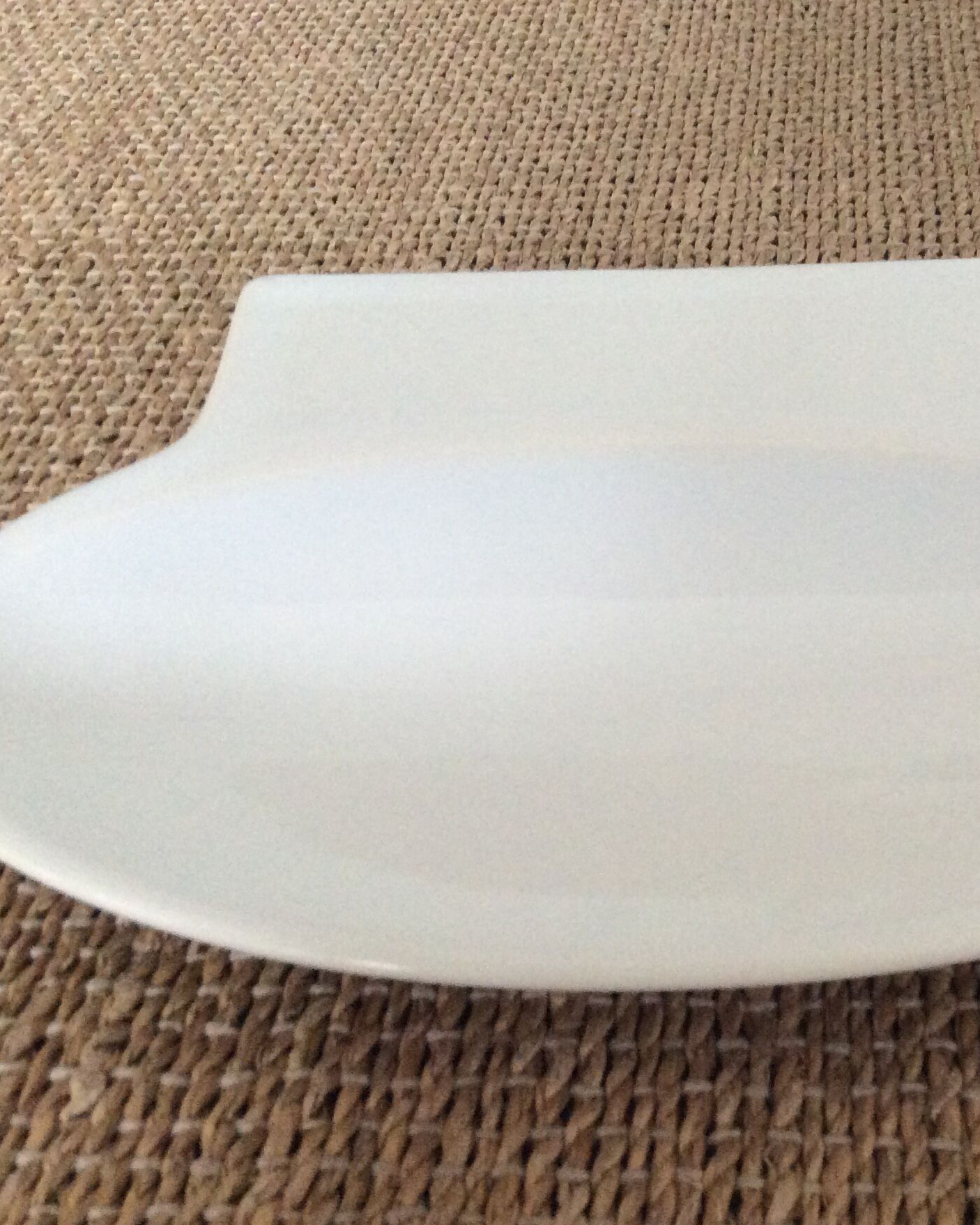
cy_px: 669
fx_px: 1667
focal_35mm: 46
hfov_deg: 32.2
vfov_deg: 40.3
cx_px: 714
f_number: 2.4
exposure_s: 1/25
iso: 250
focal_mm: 3.3
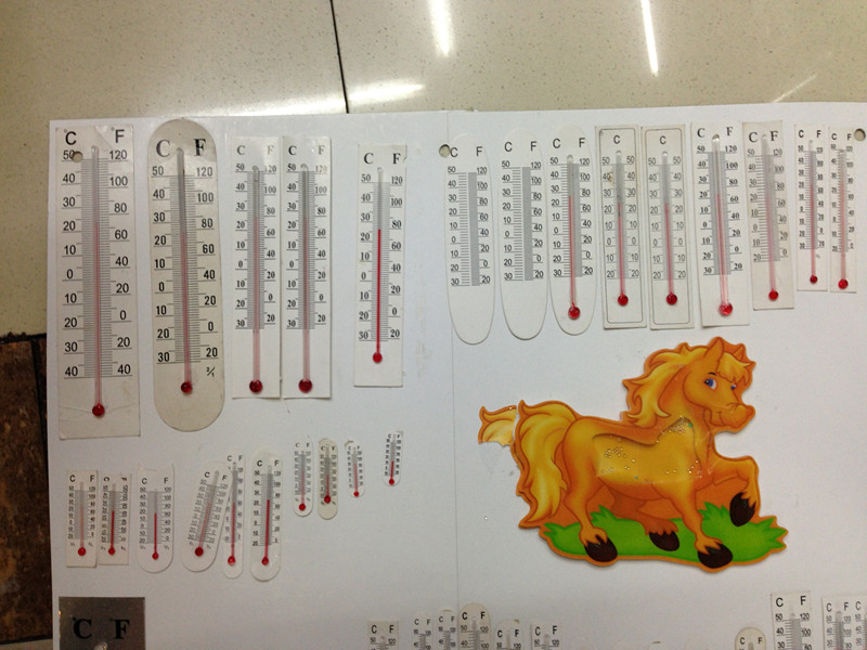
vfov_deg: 42.9
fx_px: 827
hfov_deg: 55.4
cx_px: 434
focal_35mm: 33
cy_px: 325
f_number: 2.4
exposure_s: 1/20
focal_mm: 4.13
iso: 80
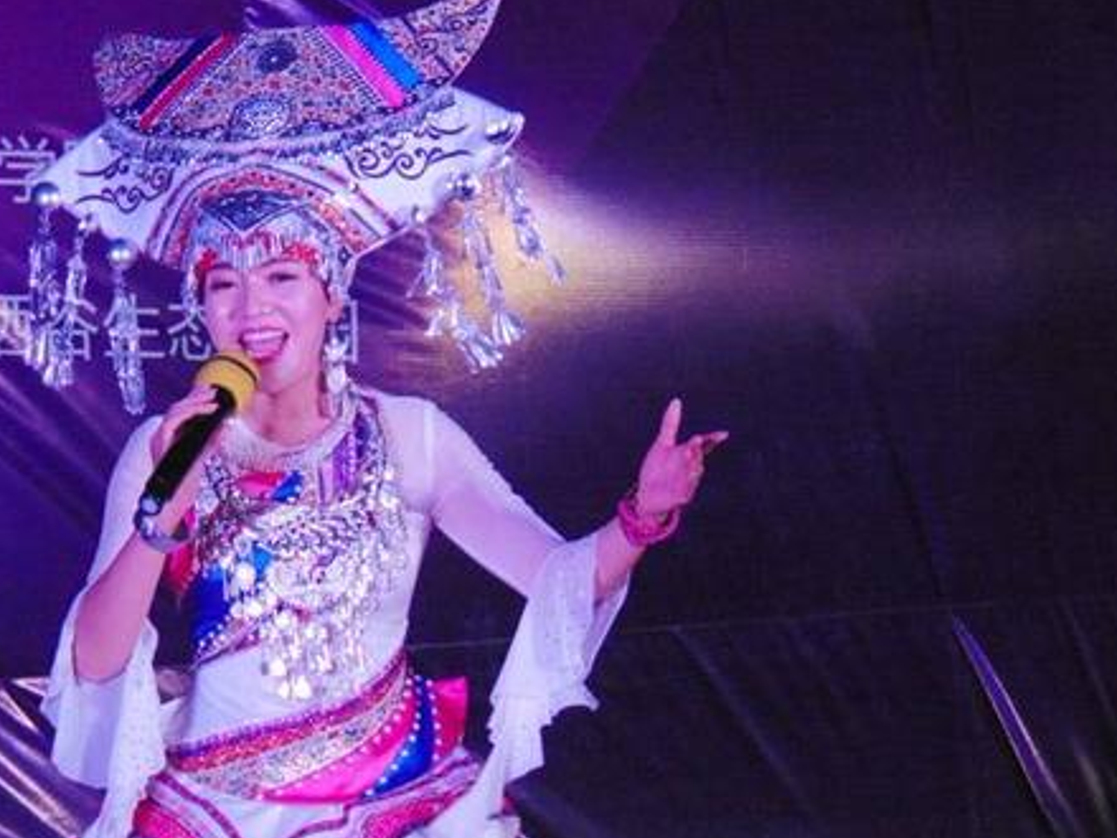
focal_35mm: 268
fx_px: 8648
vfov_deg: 5.5
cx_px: 281
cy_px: 508
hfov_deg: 7.4
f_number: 4
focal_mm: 29.5
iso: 400
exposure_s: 1/125
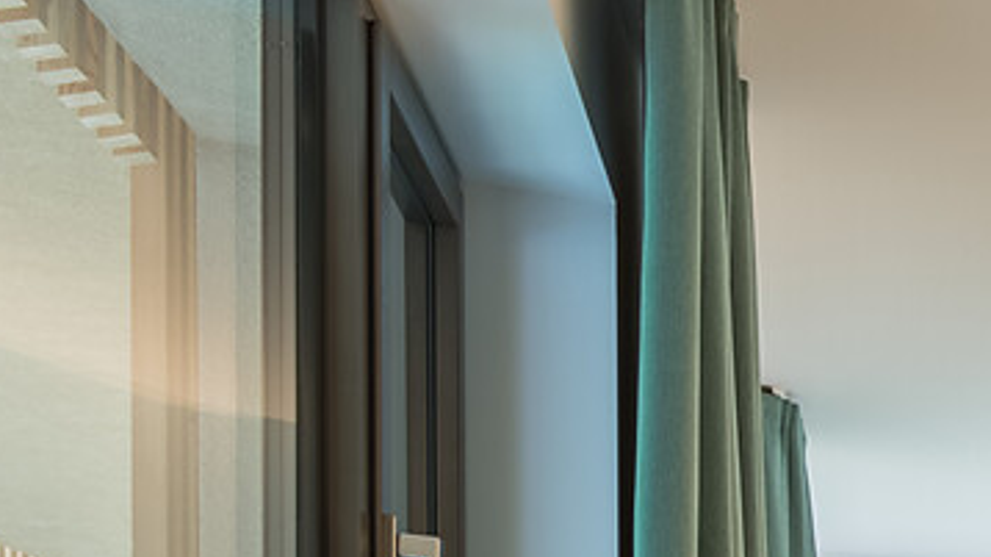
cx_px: 2021
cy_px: 1039
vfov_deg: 12.2
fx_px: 2364
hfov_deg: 17.0
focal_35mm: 90
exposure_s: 1/10
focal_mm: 16
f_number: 11
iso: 64
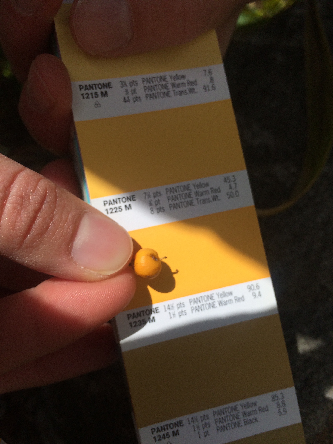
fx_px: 372
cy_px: 222
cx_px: 166
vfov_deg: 61.7
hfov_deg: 48.2
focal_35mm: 29
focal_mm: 4.15
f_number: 2.2
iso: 32
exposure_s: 1/4566
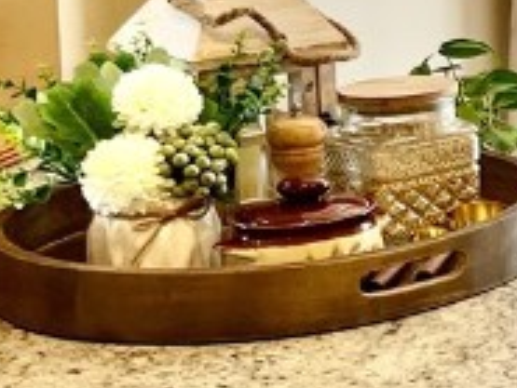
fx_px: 2152
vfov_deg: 10.1
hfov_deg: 11.2
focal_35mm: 144
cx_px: 1297
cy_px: -128
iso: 50
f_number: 1.5
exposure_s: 1/120
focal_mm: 5.7
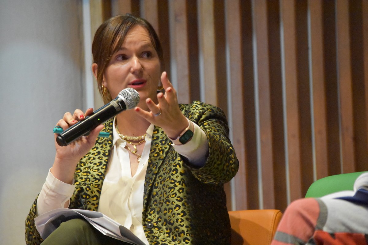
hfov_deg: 8.9
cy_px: 122
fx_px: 2376
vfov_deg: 5.9
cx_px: 184
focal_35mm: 232
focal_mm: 155
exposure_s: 1/125
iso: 12800
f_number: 5
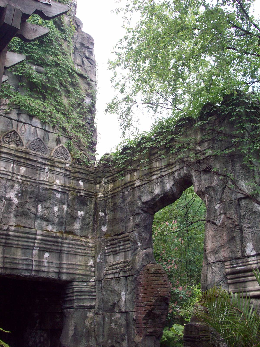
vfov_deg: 50.1
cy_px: 174
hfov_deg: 38.7
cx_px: 130
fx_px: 371
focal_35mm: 37
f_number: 2.8
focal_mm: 6.2
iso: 80
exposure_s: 1/127
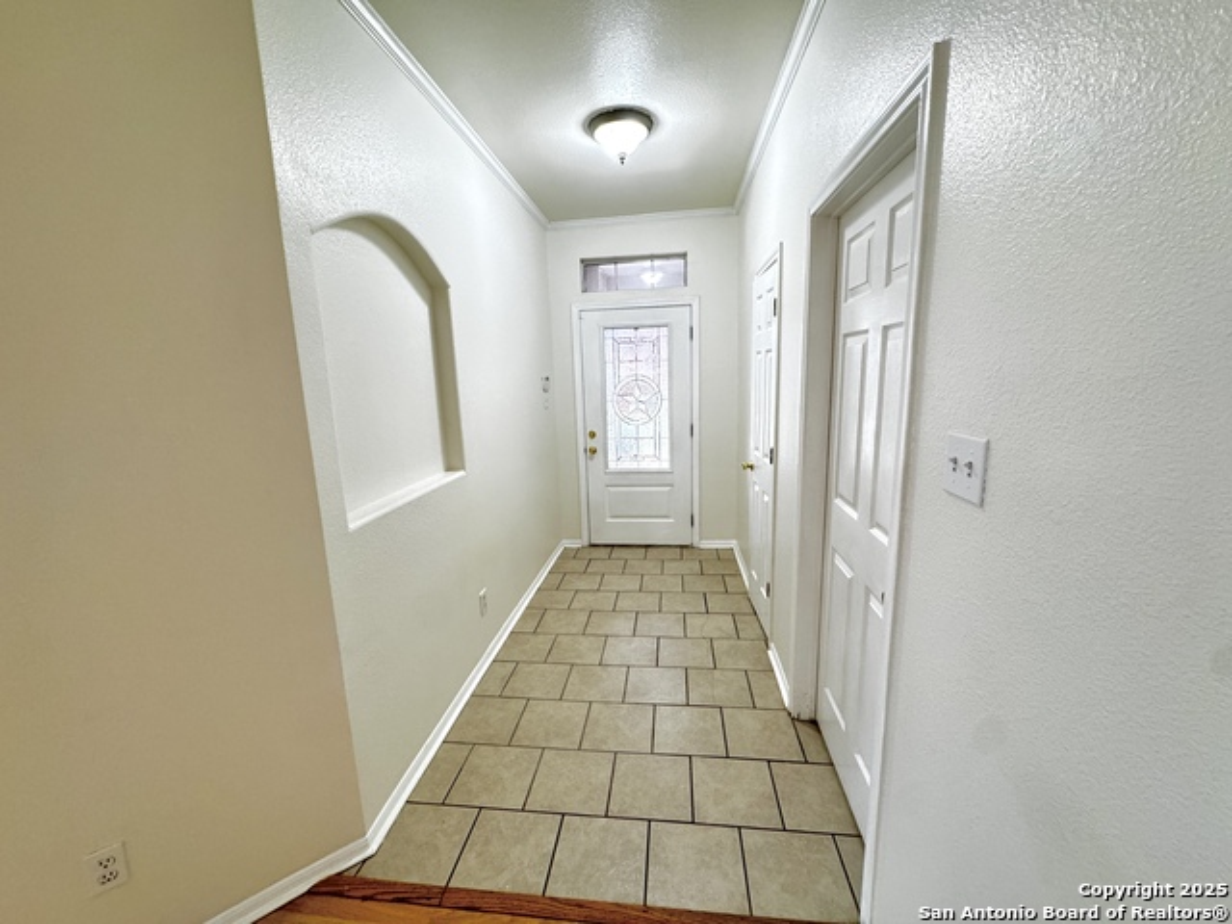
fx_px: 498
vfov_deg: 85.7
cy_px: 462
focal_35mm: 14
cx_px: 616
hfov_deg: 102.1
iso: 400
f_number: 2.2
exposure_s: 1/60
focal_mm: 2.22
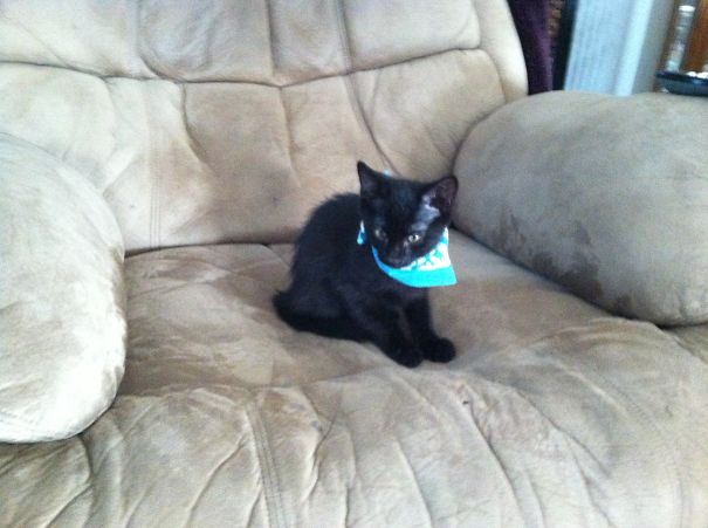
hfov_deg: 52.7
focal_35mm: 35
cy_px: 264
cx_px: 354
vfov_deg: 40.6
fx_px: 714
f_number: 2.8
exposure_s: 1/15
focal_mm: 3.85
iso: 1000
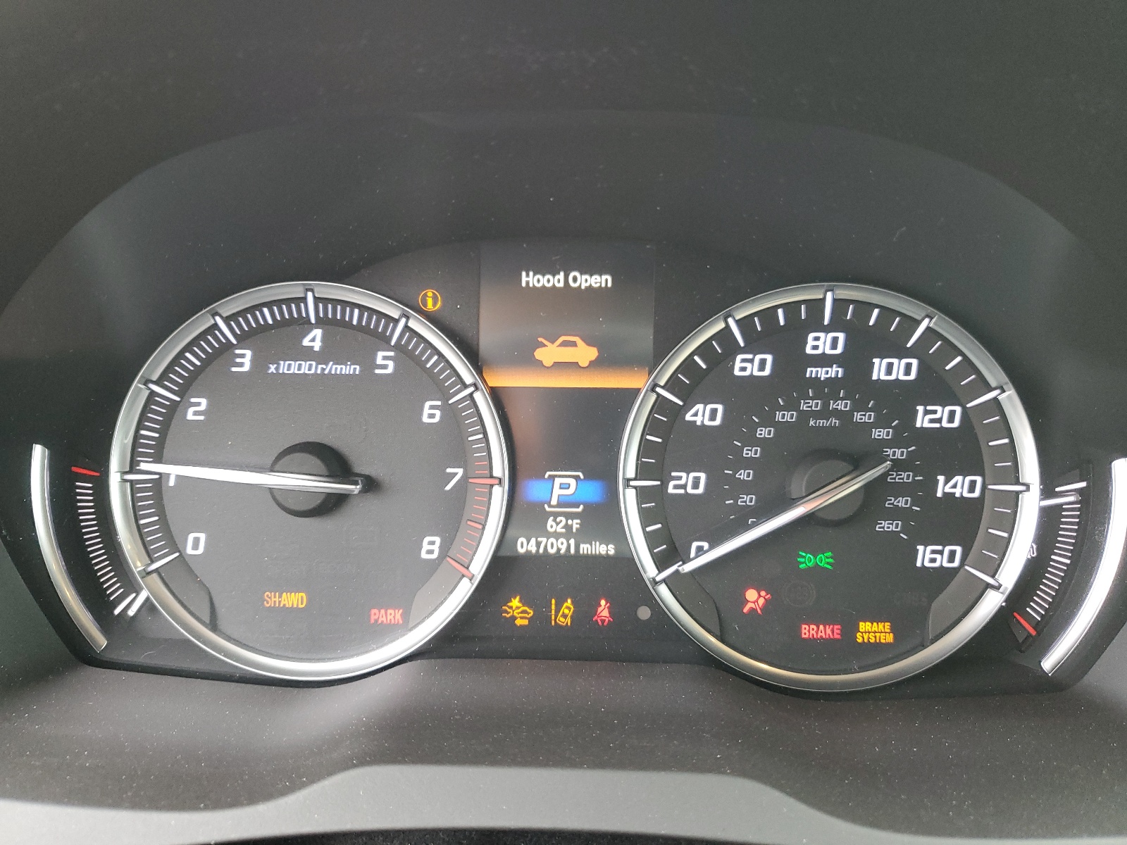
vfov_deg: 53.1
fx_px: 846
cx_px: 564
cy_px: 422
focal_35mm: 26
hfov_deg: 67.3
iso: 137
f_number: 1.5
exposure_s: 1/50
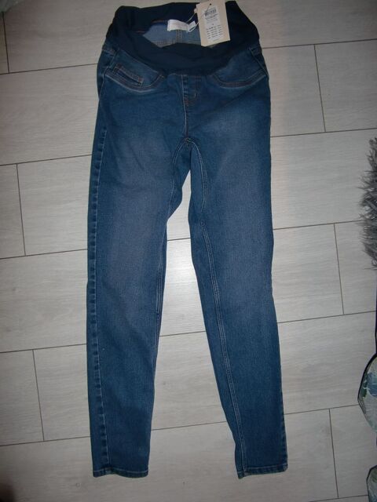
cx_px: 188
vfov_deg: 63.4
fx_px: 407
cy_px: 251
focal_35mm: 28
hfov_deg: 49.7
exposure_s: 1/40
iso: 125
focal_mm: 4.9
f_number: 2.6
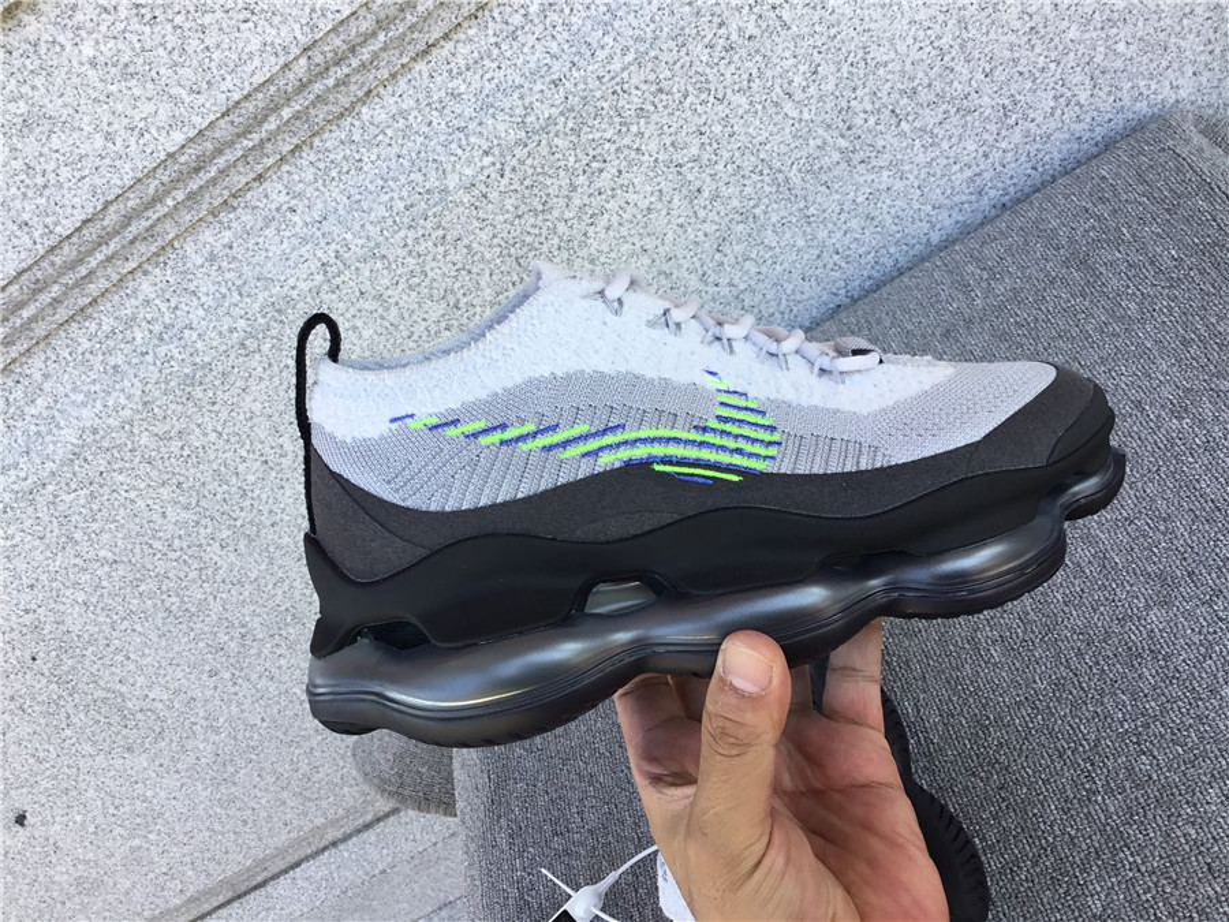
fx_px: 1101
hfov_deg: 58.4
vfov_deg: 45.4
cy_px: 461
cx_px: 614
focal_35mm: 31
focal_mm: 3.3
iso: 25
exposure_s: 1/100
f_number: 2.4
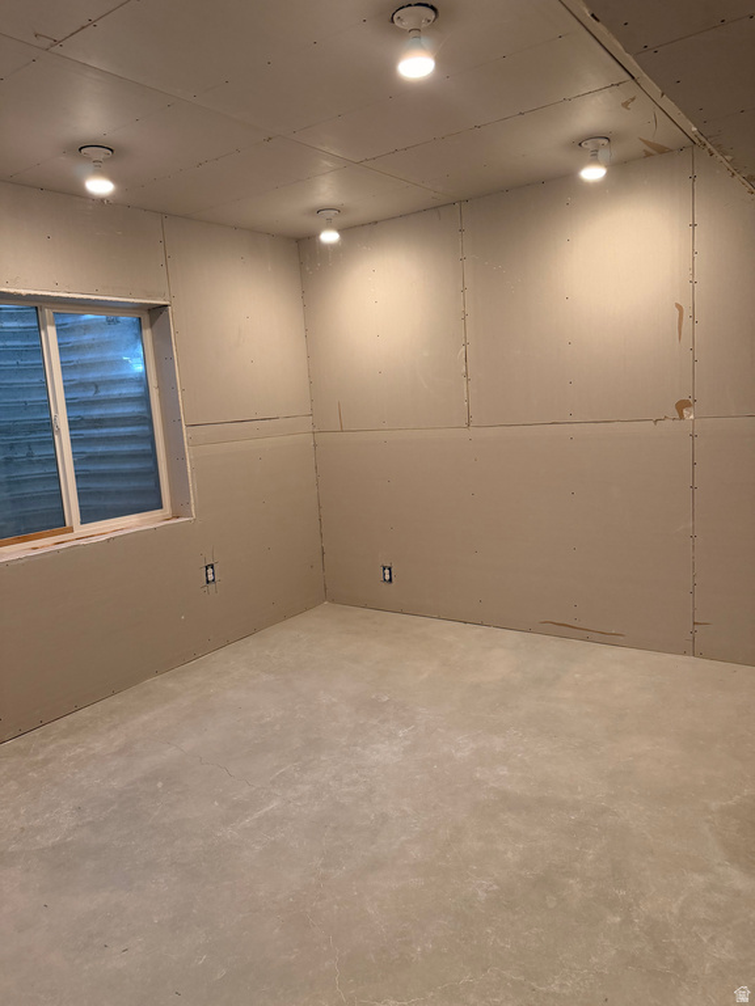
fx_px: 698
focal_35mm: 24
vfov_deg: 71.6
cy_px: 503
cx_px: 378
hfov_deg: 56.8
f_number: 1.78
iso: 200
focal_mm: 6.76
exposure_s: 1/120
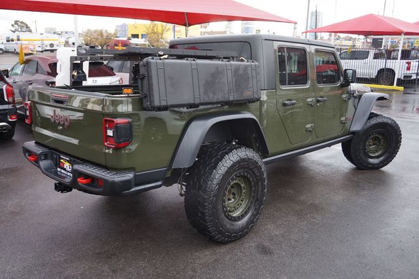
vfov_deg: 39.9
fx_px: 384
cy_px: 140
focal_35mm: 33
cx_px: 210
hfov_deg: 57.2
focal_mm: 22
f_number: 4
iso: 160
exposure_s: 1/60
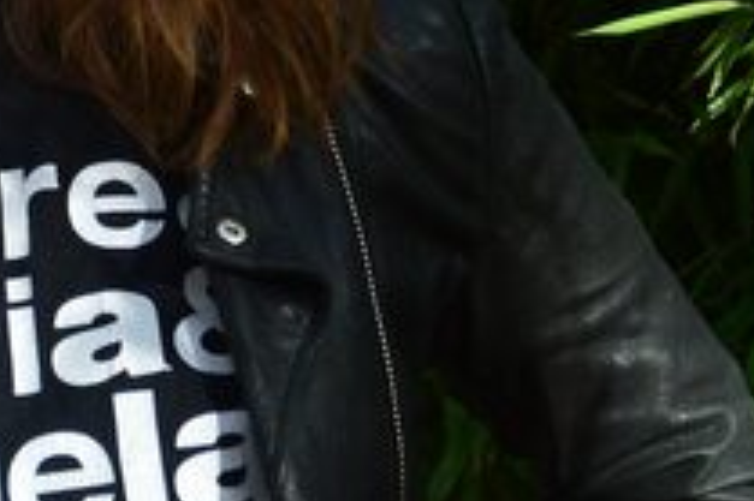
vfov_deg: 6.9
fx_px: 4162
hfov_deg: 9.9
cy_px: 22
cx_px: -476
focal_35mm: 199
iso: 800
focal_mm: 35
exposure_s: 1/2000
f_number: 4.5
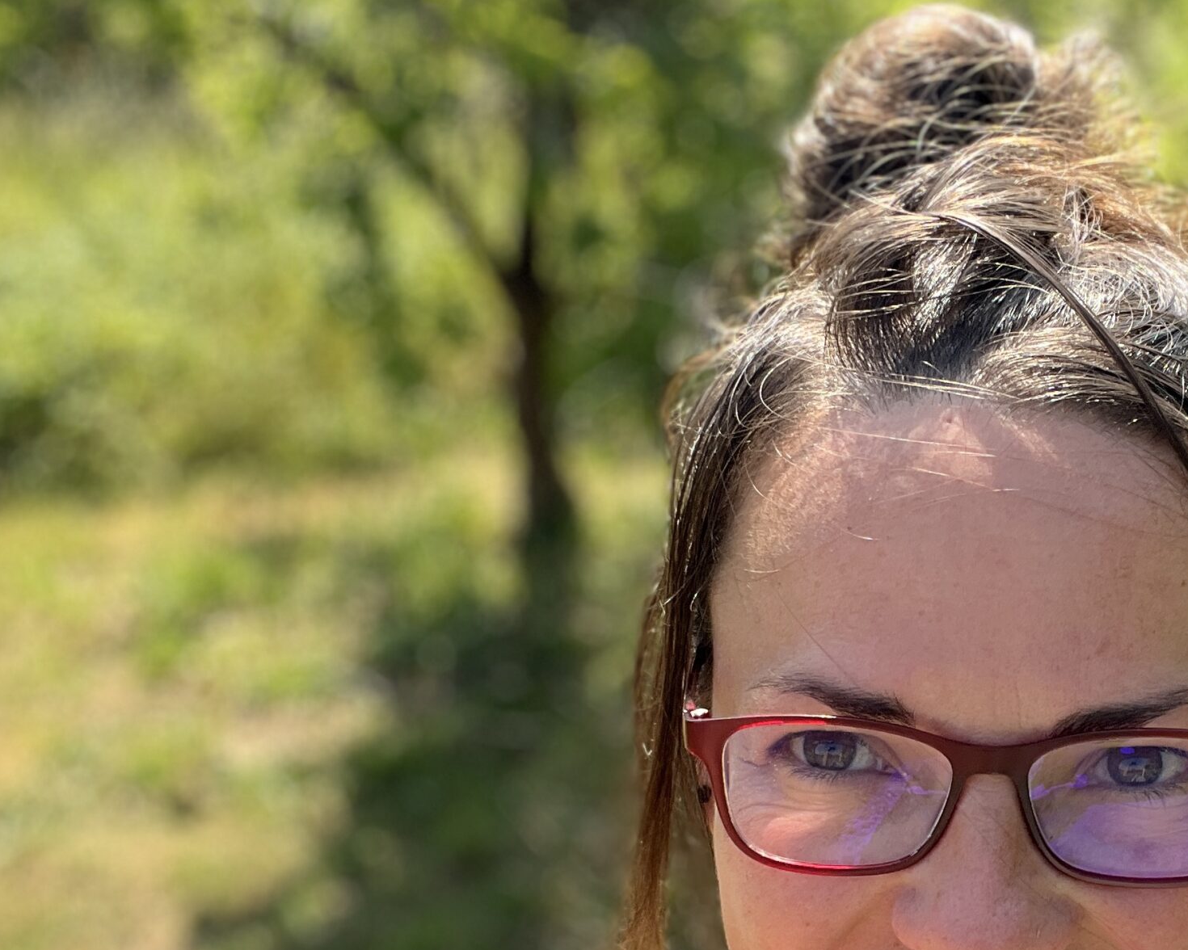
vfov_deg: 29.3
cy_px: 696
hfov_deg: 35.4
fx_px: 1793
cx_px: 967
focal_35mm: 51
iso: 32
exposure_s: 1/264
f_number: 2.2
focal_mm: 2.71
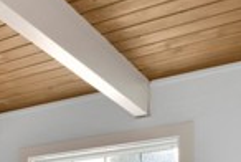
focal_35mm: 70
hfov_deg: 27.0
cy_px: 288
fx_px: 470
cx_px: -5
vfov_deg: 16.5
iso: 1600
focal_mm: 16
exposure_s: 4
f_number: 5.6
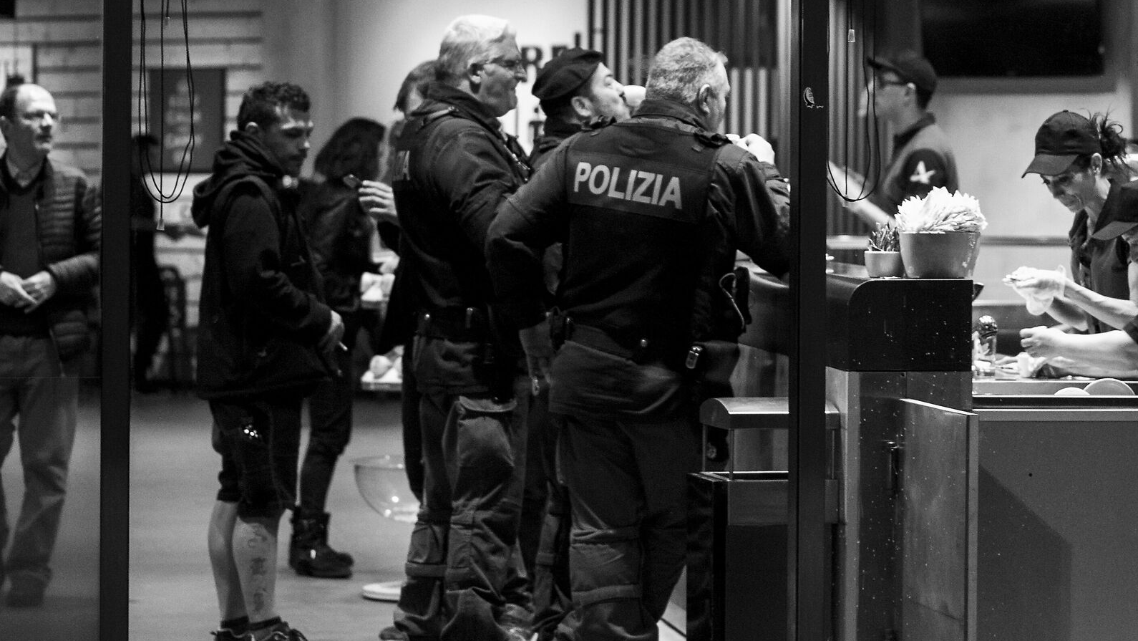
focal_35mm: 158
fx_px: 4768
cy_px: 105
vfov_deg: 7.7
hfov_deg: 13.6
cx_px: 785
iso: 2500
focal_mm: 100
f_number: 3.5
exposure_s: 1/125
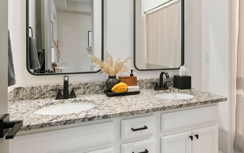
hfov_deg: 72.3
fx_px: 166
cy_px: 55
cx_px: 137
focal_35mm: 25
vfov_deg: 48.7
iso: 640
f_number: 8
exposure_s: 1/3
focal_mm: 18
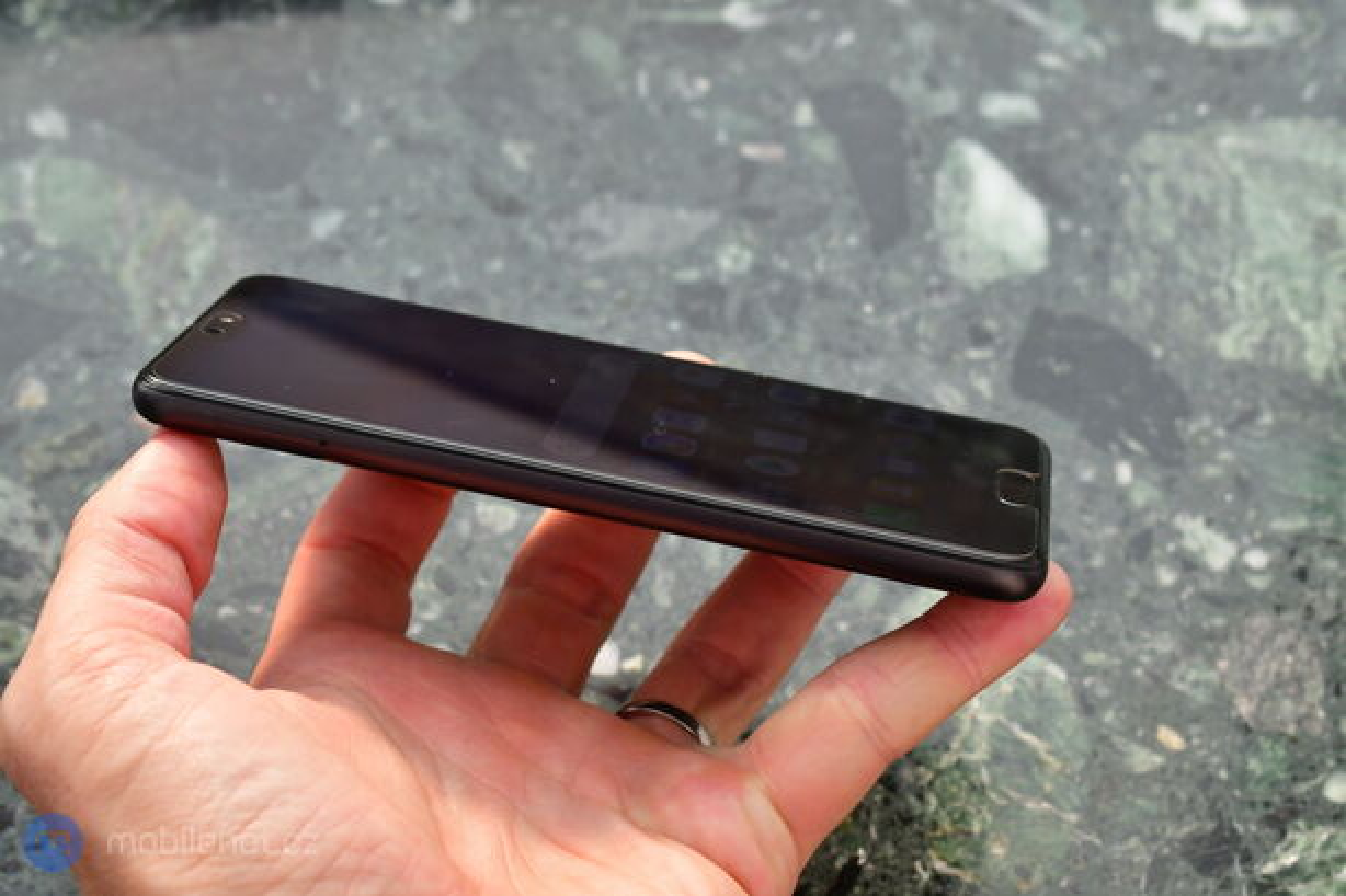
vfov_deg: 18.2
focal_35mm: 75
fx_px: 2803
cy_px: 448
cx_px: 673
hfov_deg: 27.0
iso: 400
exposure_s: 1/320
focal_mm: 50
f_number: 9
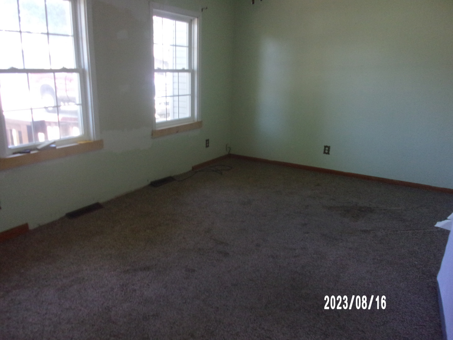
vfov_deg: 49.7
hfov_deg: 63.4
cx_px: 226
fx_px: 366
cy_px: 170
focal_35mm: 28
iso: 320
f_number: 3.9
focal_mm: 5.1
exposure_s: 1/34
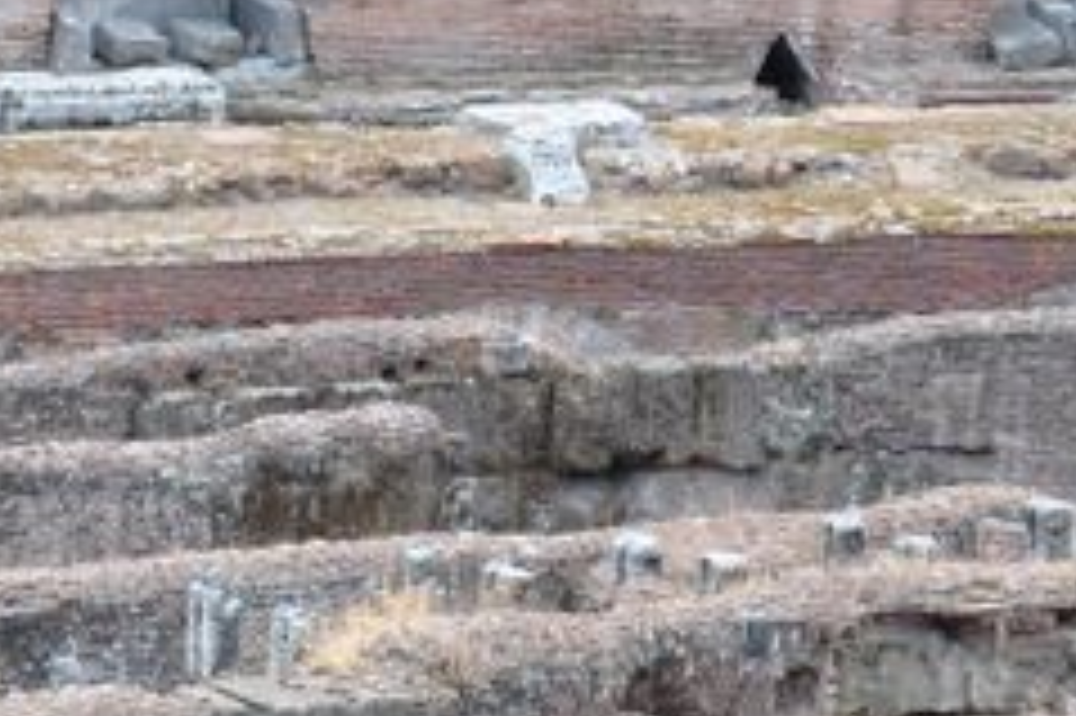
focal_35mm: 334
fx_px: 9976
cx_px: -698
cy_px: 612
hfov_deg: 6.1
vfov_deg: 4.1
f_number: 8
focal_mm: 52
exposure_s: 1/60
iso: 280
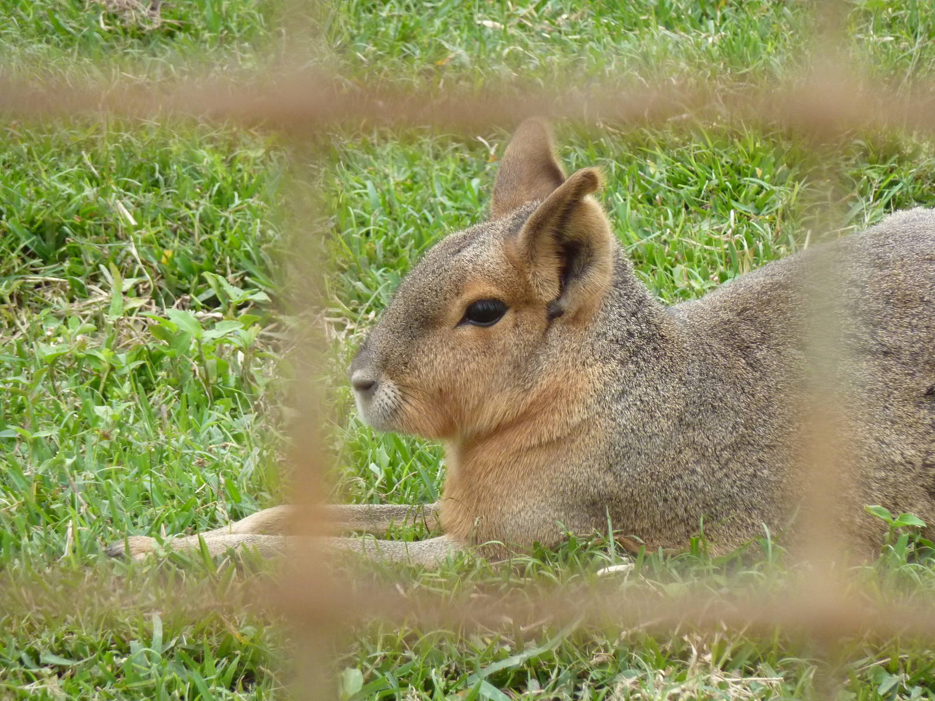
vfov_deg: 5.0
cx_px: 468
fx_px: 8103
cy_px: 350
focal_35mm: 300
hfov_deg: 6.6
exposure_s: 1/250
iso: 320
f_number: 4.9
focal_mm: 49.2
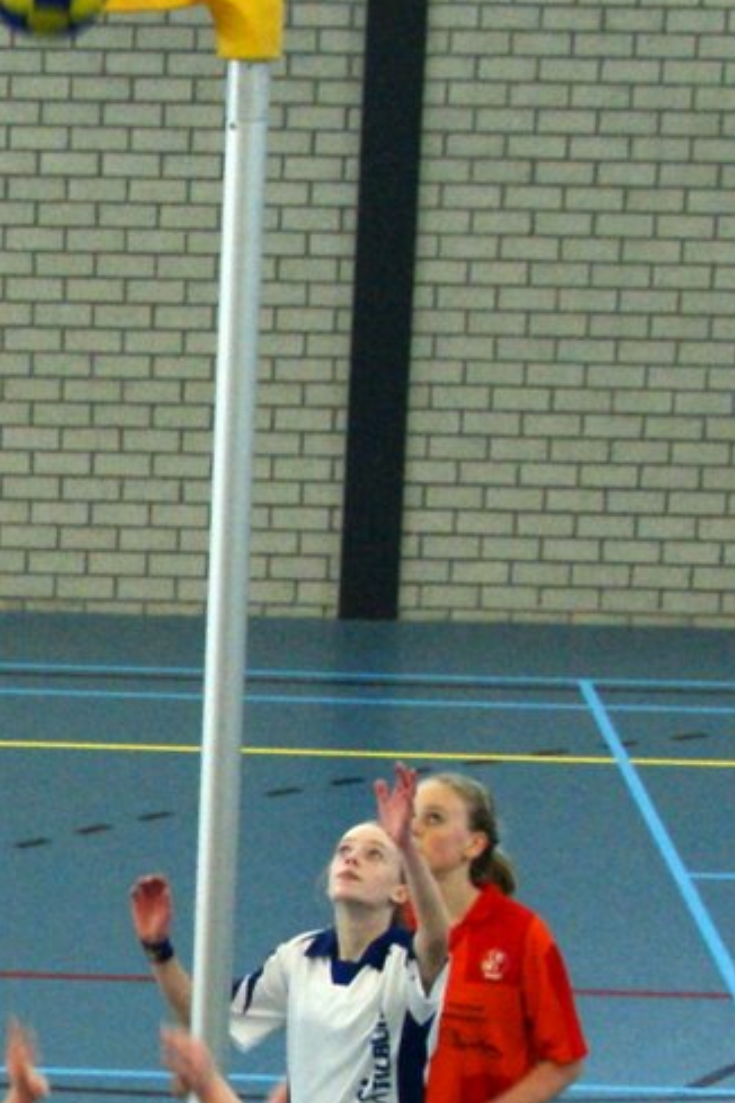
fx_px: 3154
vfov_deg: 19.5
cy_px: 974
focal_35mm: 103
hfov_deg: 13.0
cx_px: -112
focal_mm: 28
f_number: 6.3
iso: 800
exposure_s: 1/100
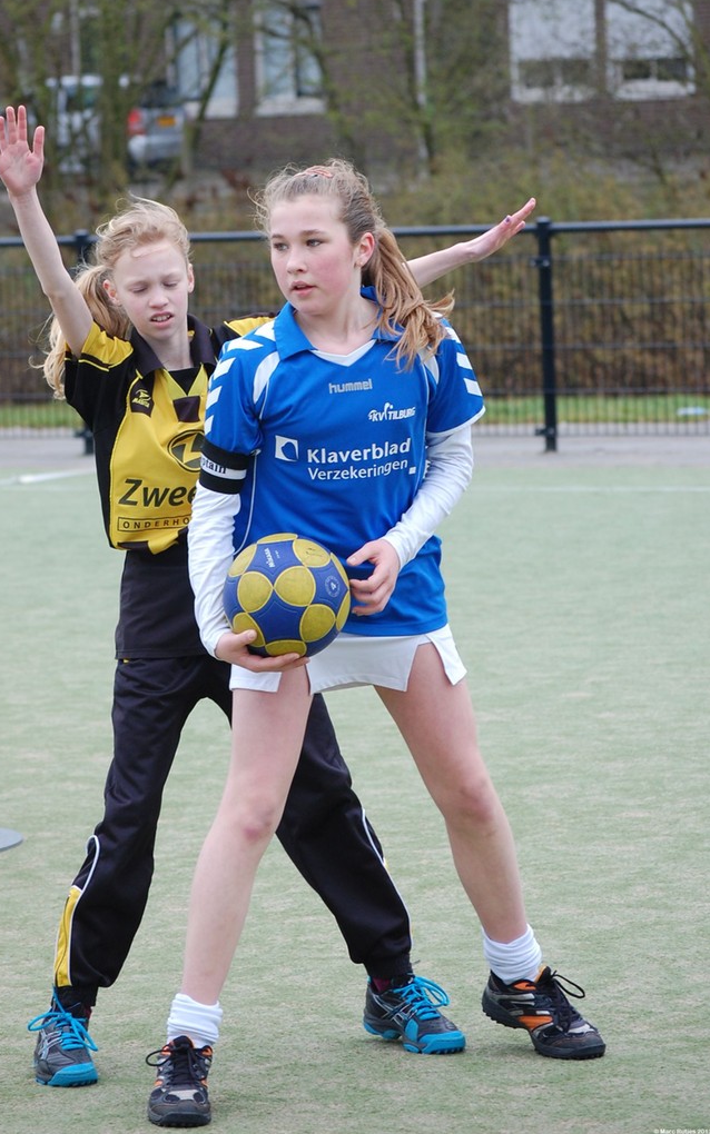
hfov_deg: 9.3
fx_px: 4363
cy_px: 566
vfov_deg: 14.8
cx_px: 334
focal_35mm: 141
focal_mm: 92
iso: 400
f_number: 5.6
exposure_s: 1/500
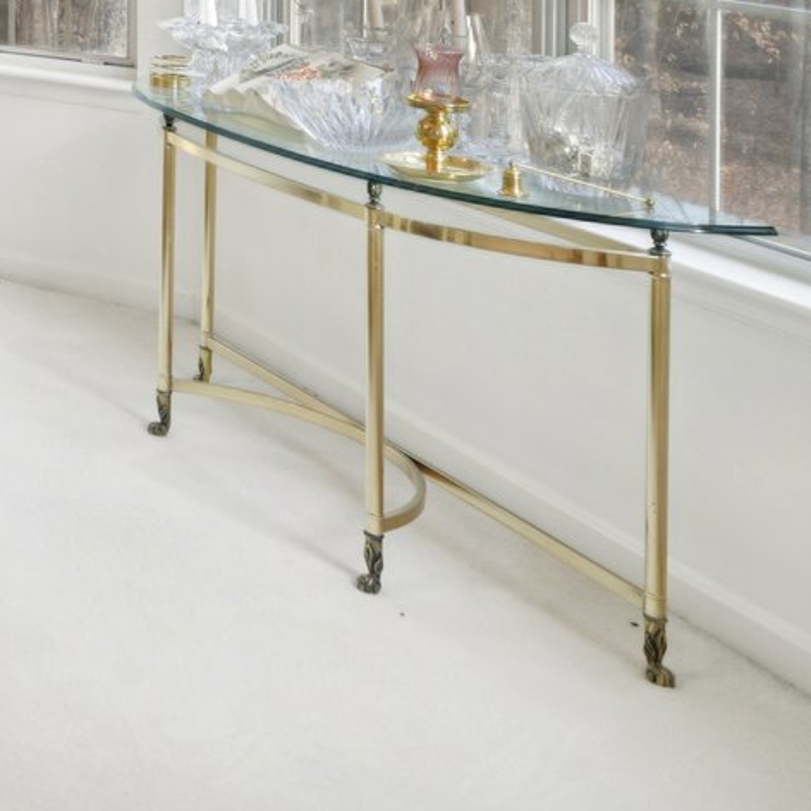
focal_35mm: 59
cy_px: -176
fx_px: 1564
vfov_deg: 25.8
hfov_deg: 20.0
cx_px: -689
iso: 140
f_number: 8
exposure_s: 1/15
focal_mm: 16
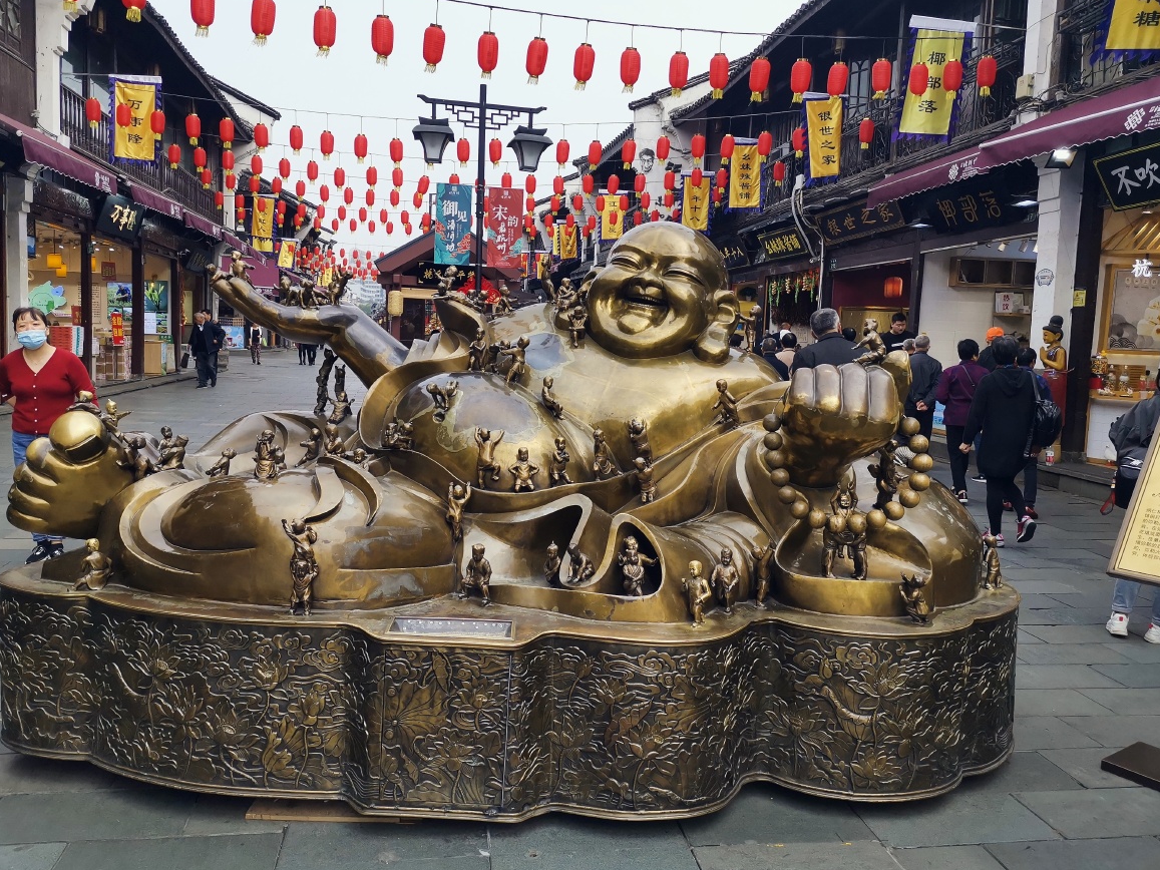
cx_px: 561
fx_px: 938
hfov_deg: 63.4
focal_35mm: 28
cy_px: 426
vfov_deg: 49.8
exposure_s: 1/1250
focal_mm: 4.75
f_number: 1.8
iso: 50
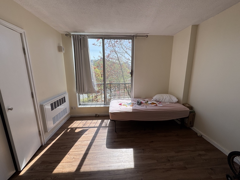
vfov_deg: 85.7
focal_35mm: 14
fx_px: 97
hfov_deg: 102.1
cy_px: 90
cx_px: 120
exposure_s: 1/578
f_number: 2.2
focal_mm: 2.22
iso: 40
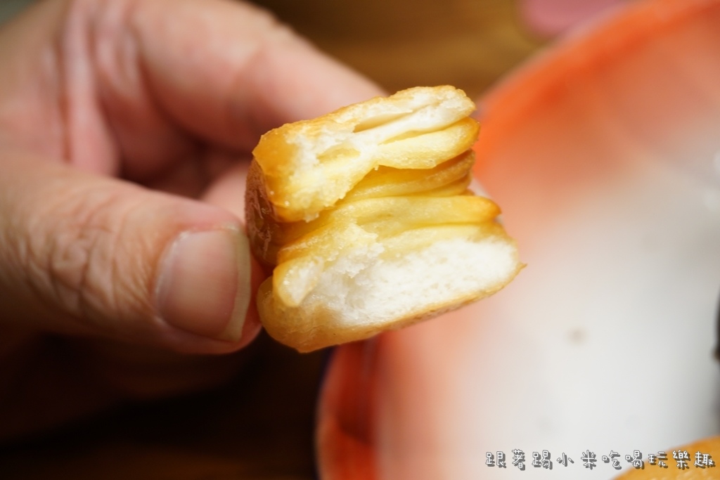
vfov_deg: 25.1
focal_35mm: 54
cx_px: 360
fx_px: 1080
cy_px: 240
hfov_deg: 36.9
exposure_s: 1/60
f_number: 5.6
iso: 320
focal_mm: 36
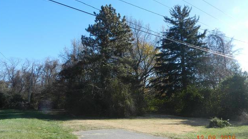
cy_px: 63
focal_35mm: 28
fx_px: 184
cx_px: 123
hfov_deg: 67.9
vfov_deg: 41.4
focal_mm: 4.5
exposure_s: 1/1000
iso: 160
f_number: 3.5
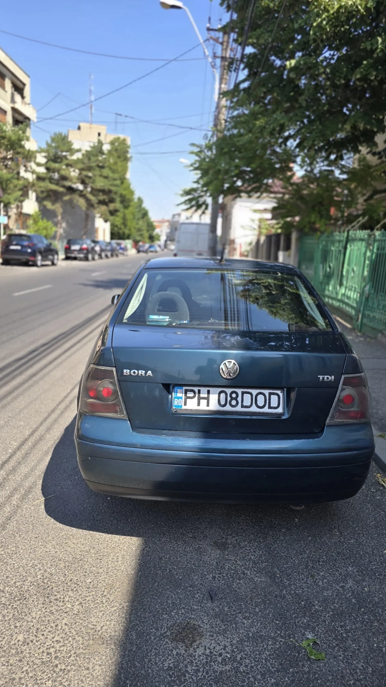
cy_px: 352
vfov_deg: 71.9
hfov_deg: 44.4
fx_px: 473
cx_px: 205
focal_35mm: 26
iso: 12
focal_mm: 6.3
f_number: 1.7
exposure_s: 1/286
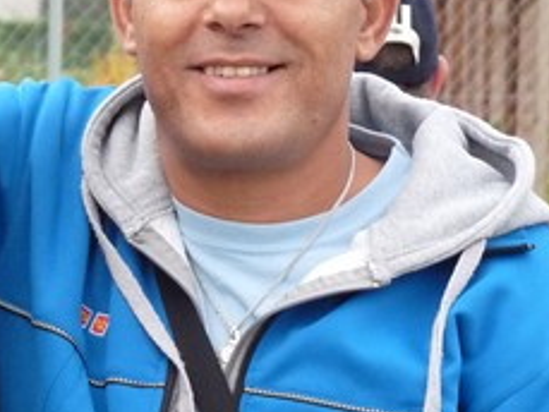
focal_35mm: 408
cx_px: 12
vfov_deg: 3.6
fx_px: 6474
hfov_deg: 4.8
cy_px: 235
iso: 400
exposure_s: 1/320
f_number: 3.7
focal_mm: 26
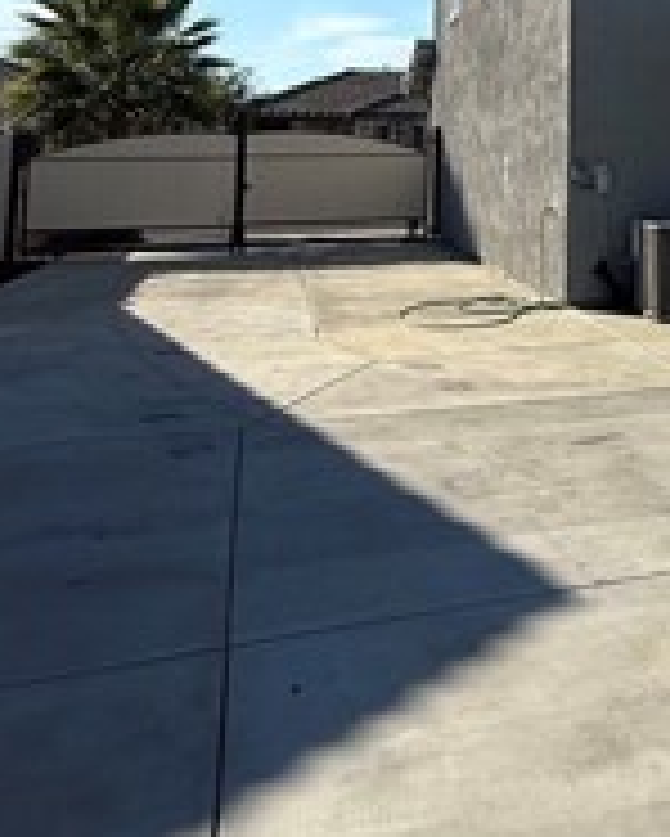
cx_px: 787
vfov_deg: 35.9
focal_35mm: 47
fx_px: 1164
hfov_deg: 28.3
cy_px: 14
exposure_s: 1/1848
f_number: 2.2
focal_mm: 2.22
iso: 50
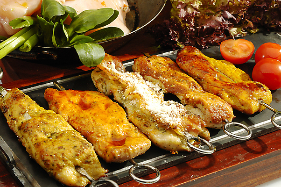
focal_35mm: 117
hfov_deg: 17.5
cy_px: 94
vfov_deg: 11.7
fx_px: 912
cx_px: 140
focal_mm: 78
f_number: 20
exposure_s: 1/100
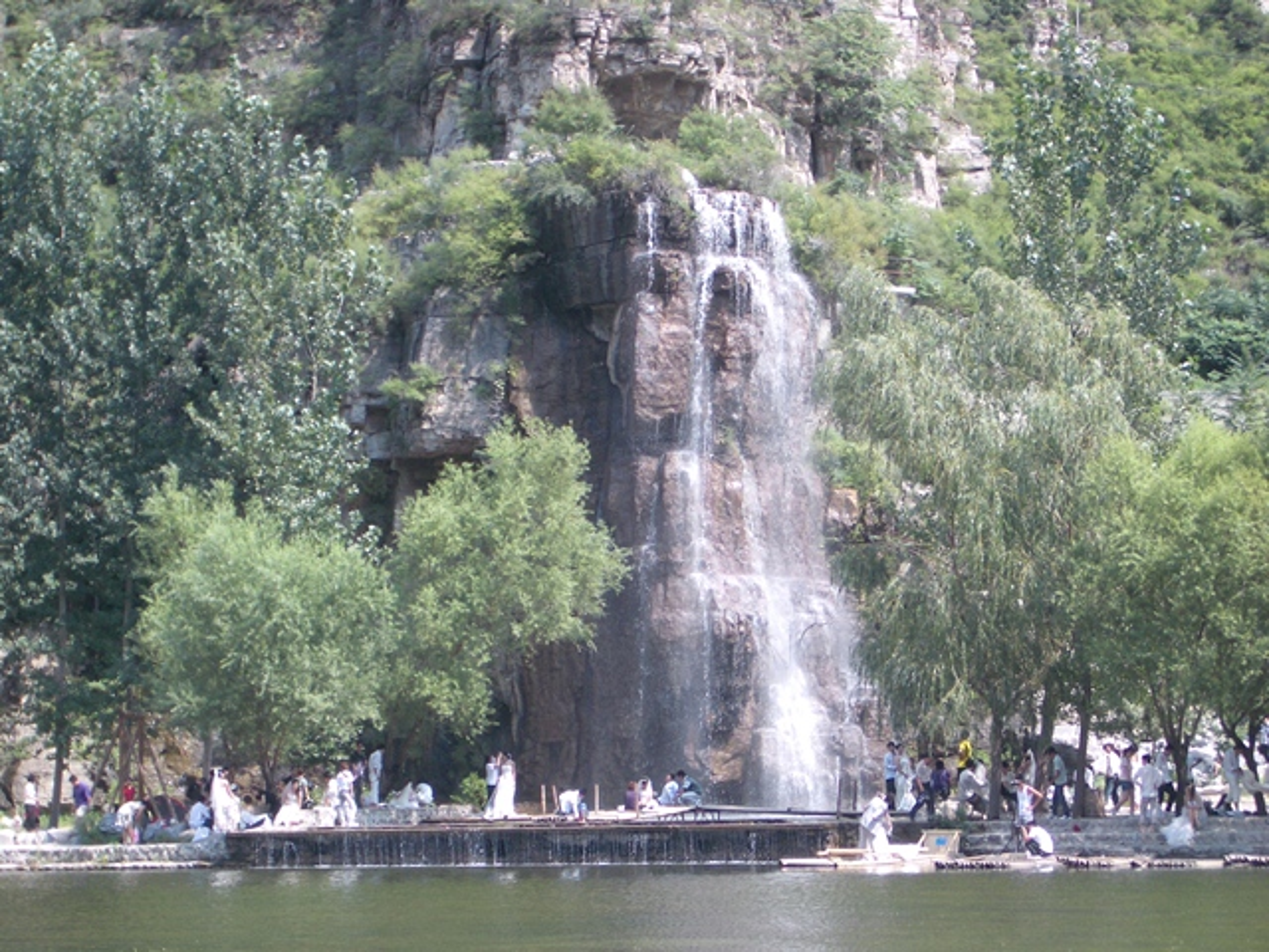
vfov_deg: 14.1
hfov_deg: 18.7
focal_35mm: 105
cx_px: 634
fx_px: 3849
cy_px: 476
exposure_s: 1/160
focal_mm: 17.4
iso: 50
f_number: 4.8
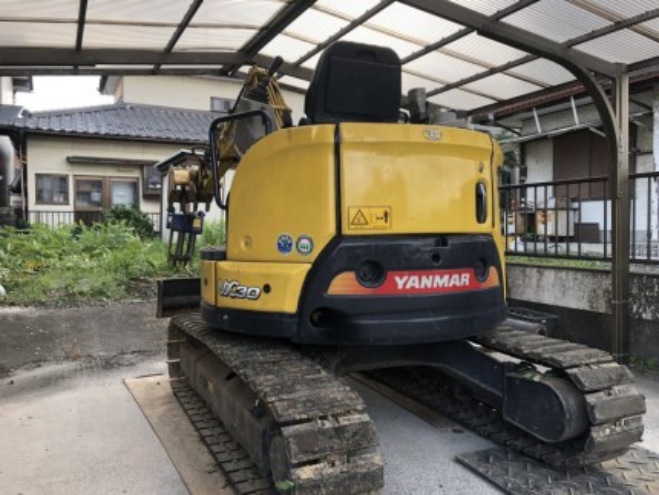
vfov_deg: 49.8
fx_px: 533
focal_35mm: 28
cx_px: 330
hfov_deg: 63.4
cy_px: 248
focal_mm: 3.99
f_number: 1.8
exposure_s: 1/120
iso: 20
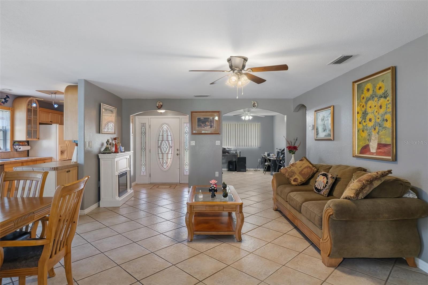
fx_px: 232
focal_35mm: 20
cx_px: 214
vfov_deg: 63.2
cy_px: 142
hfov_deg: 85.4
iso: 1000
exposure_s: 1/2
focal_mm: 13
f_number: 8
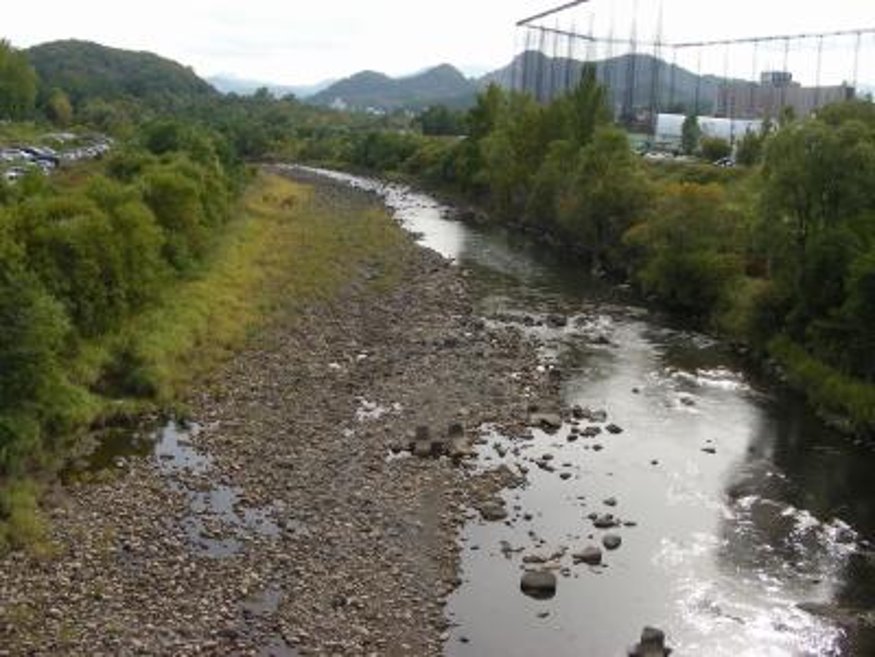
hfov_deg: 49.0
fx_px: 961
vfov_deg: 37.7
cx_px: 438
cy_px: 328
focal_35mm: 38
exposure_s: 1/192
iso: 50
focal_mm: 6.3
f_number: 4
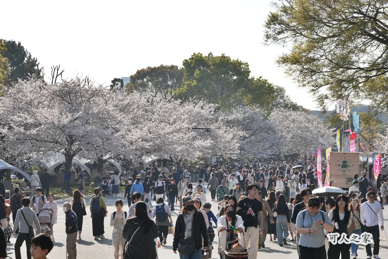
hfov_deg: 19.5
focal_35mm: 105
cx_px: 194
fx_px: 1132
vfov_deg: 13.0
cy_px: 130
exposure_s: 1/3200
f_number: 10
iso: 2000
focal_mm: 70
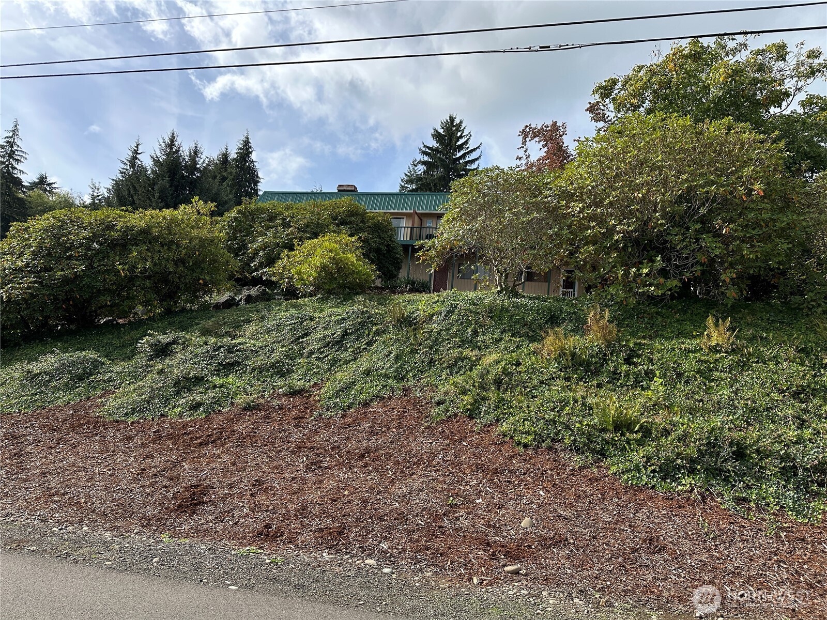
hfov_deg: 71.6
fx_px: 573
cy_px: 310
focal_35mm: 24
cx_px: 414
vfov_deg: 56.8
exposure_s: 1/3155
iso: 80
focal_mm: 6.86
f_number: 1.78
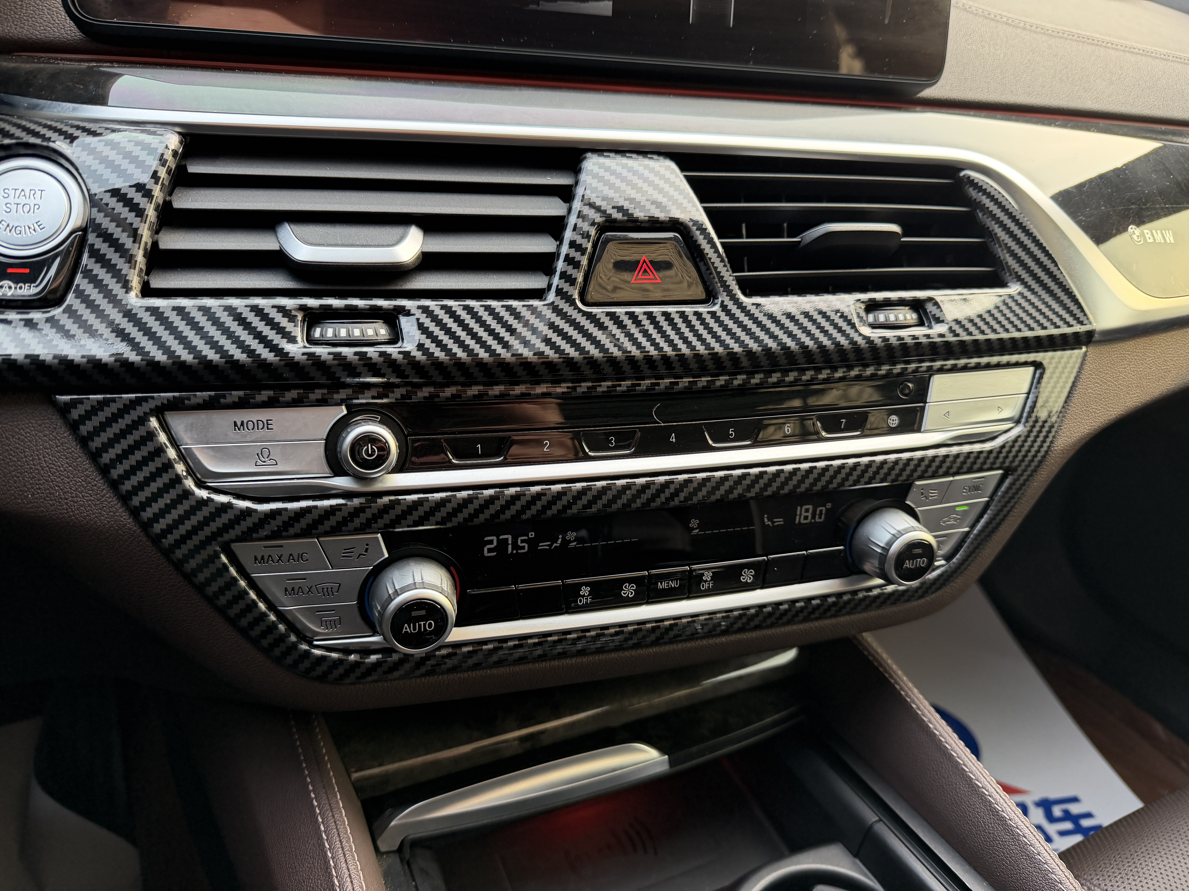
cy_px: 446
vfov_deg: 56.8
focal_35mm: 24
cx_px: 594
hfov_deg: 71.6
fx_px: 824
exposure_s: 1/159
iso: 200
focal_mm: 6.76
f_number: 1.78
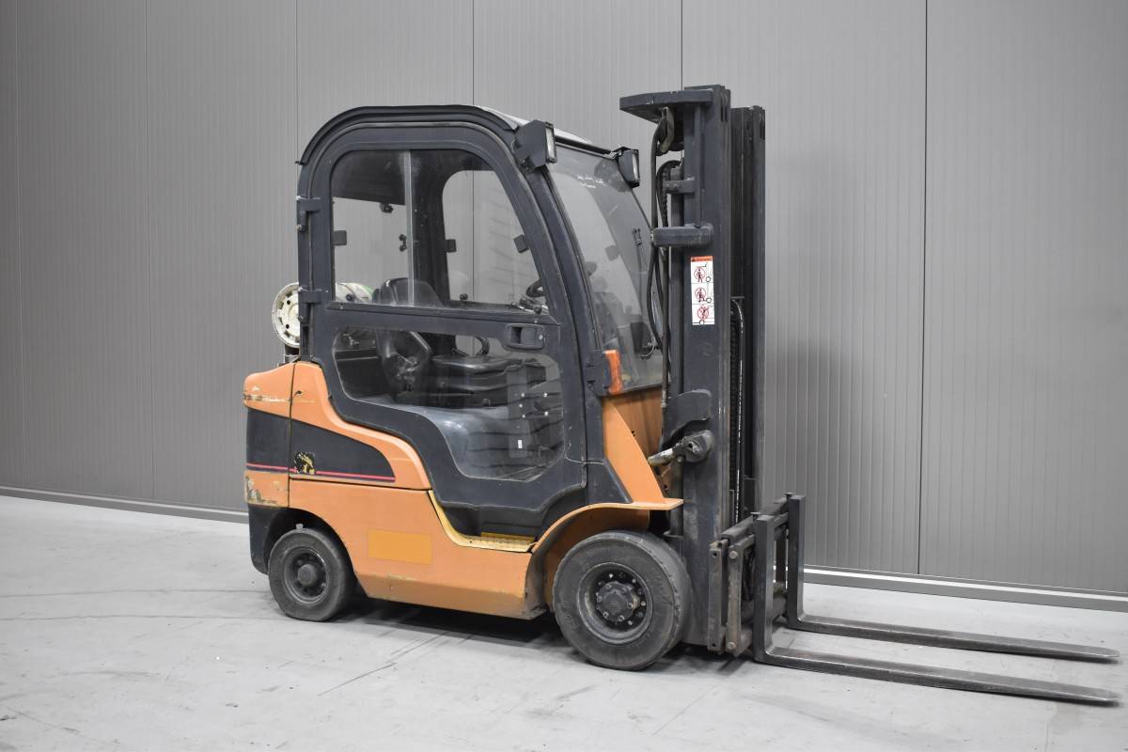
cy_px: 376
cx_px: 564
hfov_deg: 53.1
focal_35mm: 36
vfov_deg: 36.9
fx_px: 1128
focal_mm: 24
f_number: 5
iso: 1250
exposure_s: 1/30
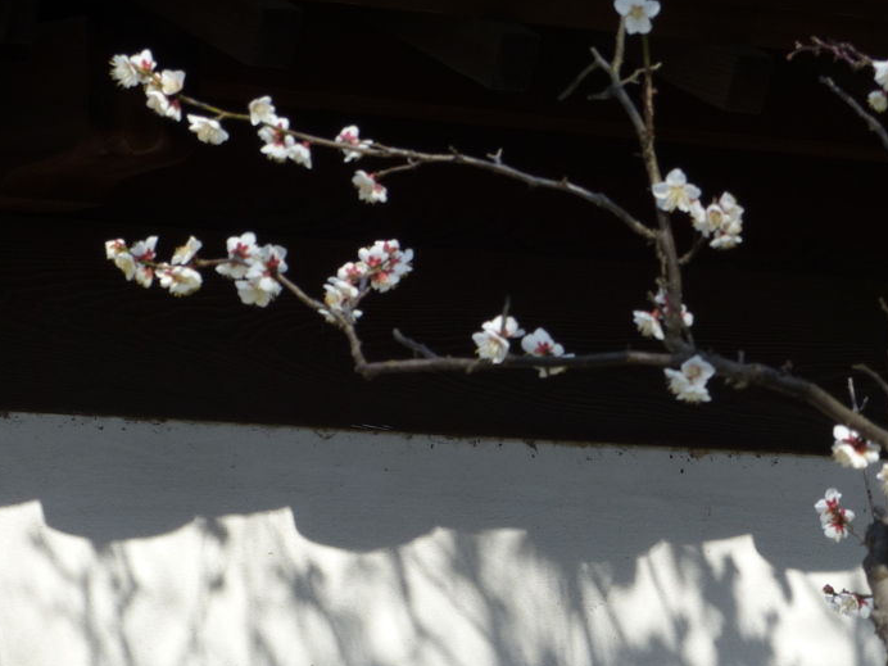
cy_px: 485
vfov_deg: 5.8
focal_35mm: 256
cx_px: 525
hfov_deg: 7.7
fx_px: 6567
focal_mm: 31.1
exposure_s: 1/640
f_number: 4
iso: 100
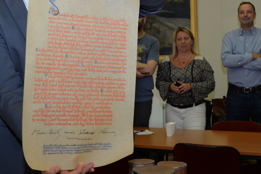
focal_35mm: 58
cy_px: 48
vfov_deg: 23.2
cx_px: 150
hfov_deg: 34.4
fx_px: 420
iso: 400
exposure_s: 1/100
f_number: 5.6
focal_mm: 28
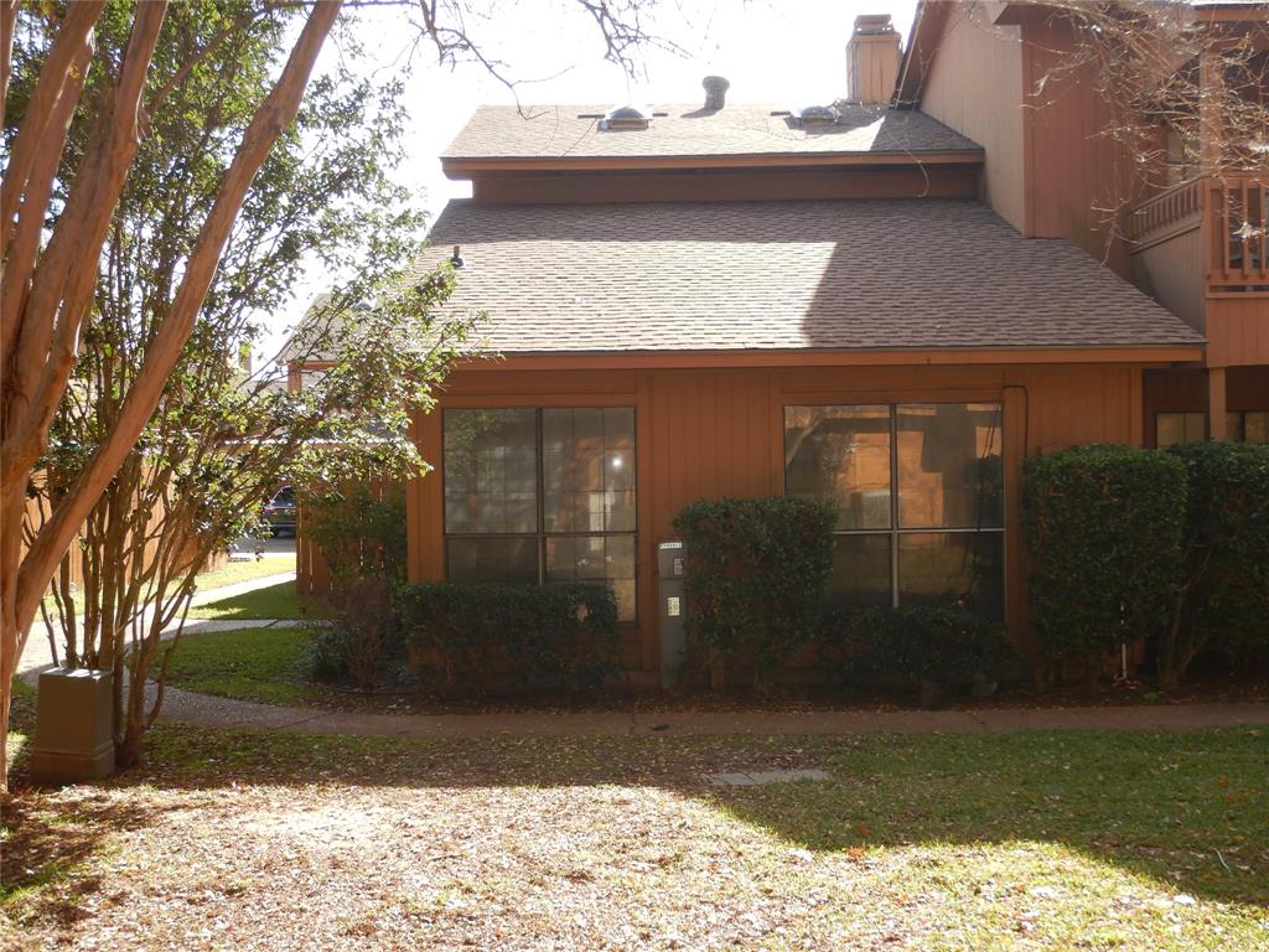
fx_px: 1613
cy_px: 476
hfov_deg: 42.9
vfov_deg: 32.9
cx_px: 634
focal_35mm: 44
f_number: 4.3
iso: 125
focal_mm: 7.8
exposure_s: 1/160
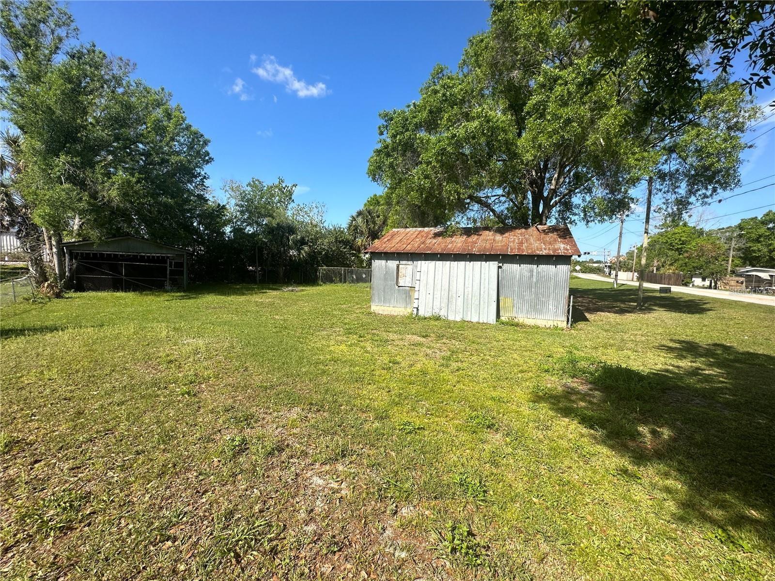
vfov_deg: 85.7
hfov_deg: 102.1
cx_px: 388
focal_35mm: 14
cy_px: 290
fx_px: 313
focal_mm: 2.22
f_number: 2.2
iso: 40
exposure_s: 1/1416
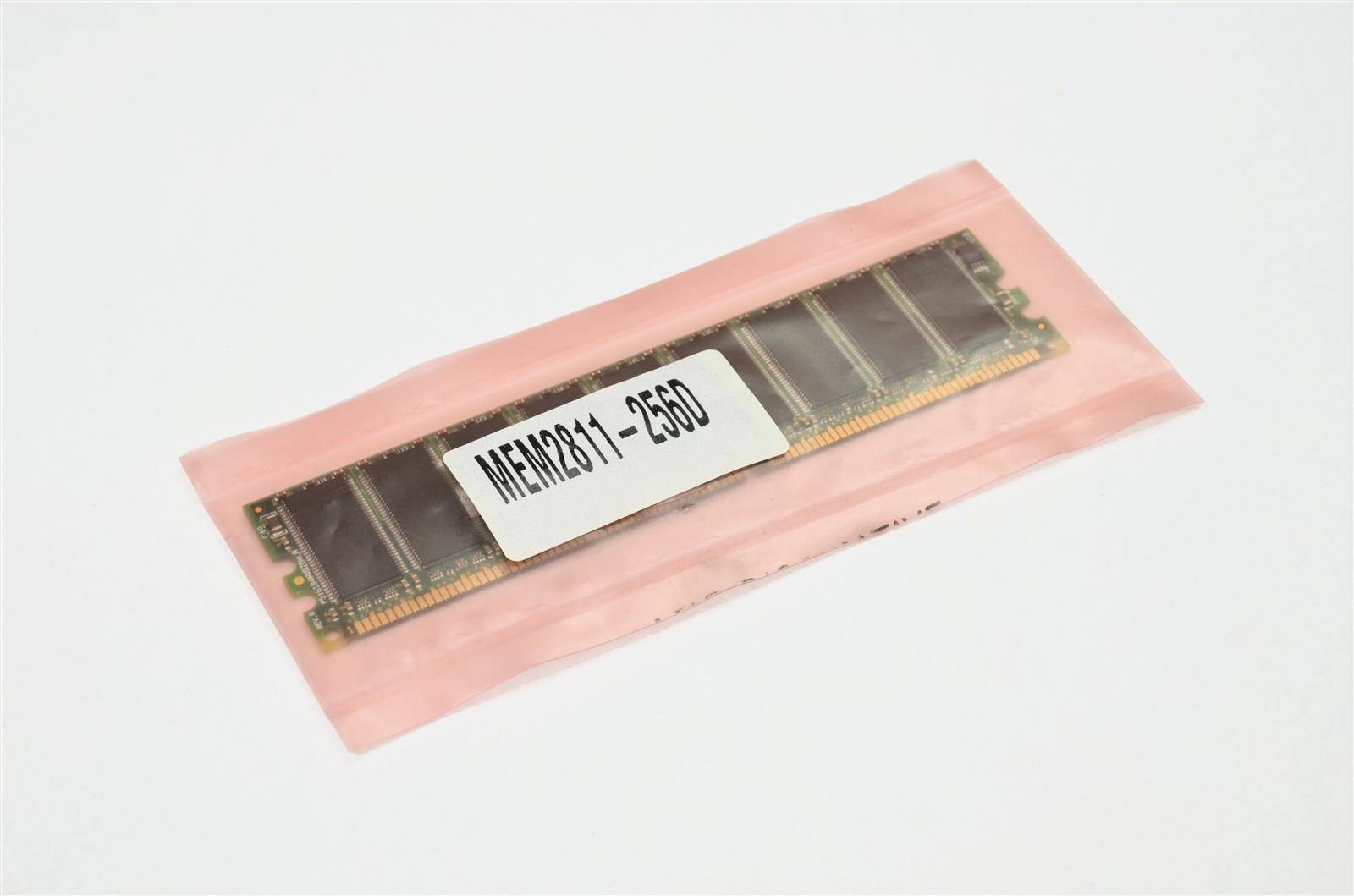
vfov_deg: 17.4
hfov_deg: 26.0
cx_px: 677
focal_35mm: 78
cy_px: 448
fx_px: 2927
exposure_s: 1/6
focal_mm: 52
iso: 100
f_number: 10
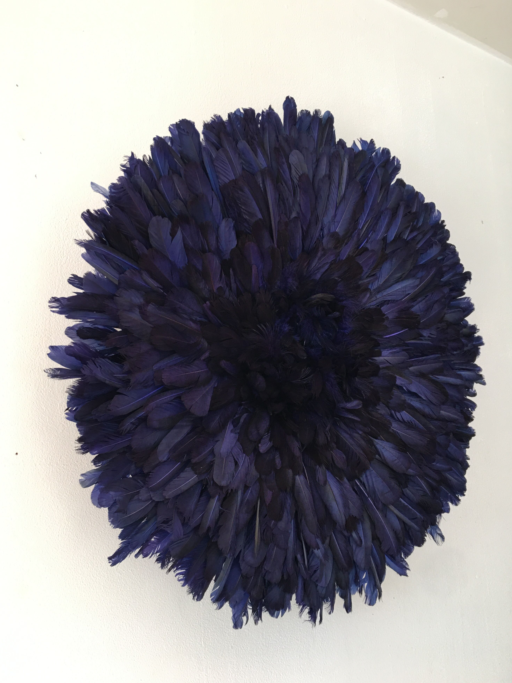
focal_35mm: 30
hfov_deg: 46.8
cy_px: 339
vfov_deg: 60.0
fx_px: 592
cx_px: 253
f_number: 2.2
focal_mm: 4.15
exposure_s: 1/33
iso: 50
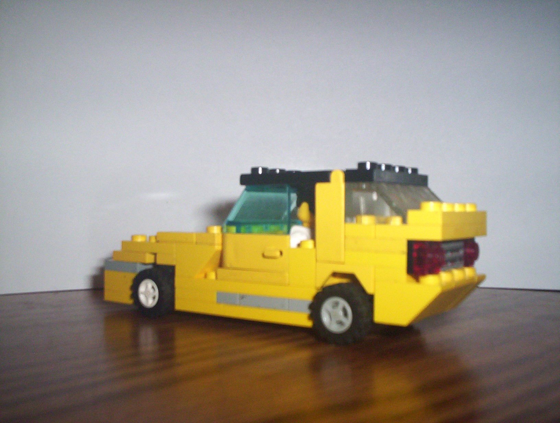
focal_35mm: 38
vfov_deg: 37.9
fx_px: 616
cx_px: 280
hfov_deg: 48.9
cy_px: 212
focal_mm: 4.99
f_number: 4.5
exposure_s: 1/60
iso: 140
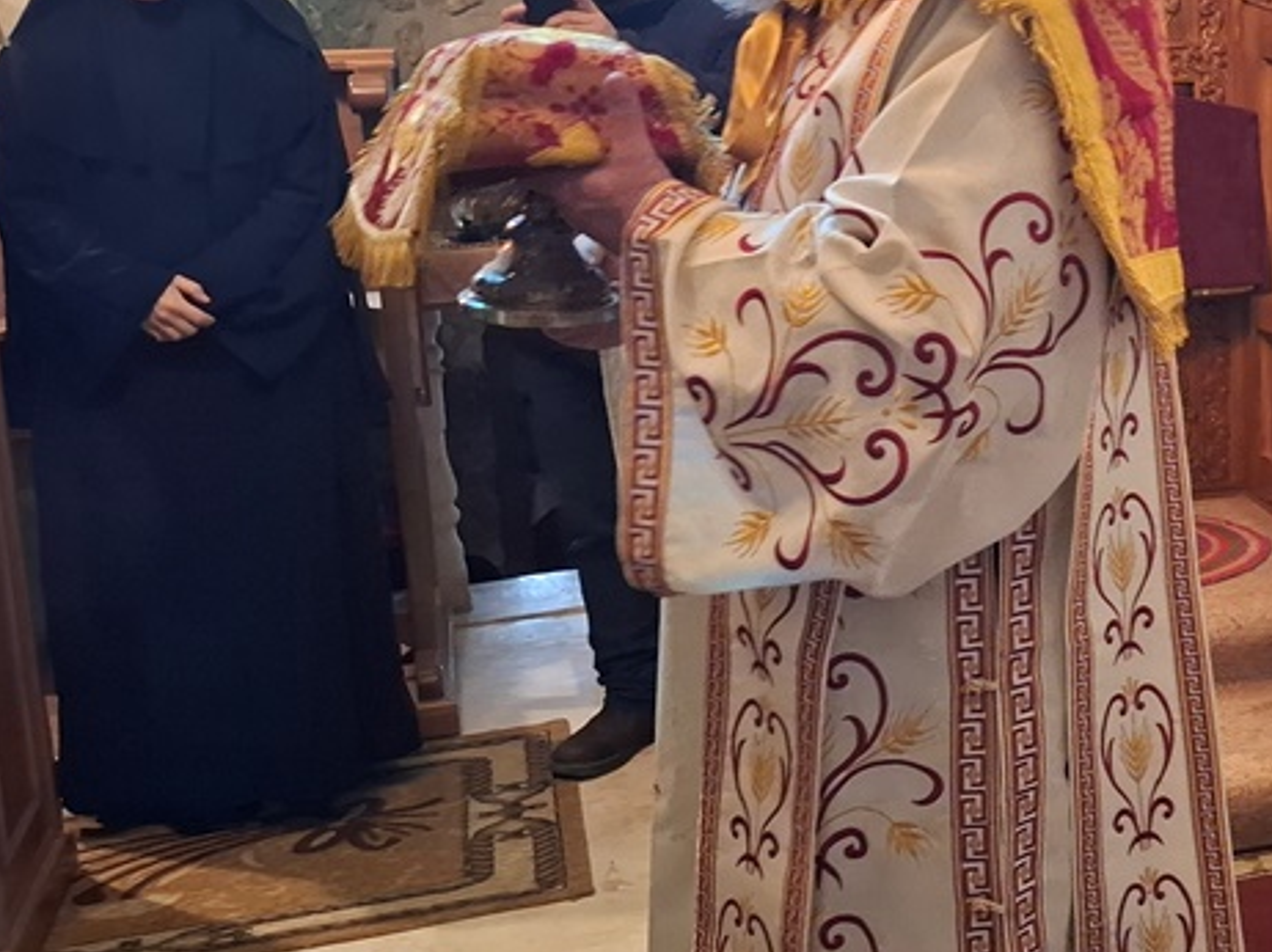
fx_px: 1873
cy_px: 336
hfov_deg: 34.0
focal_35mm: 51
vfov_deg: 28.4
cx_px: 1289
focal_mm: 5.54
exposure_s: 1/25
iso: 400
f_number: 1.8
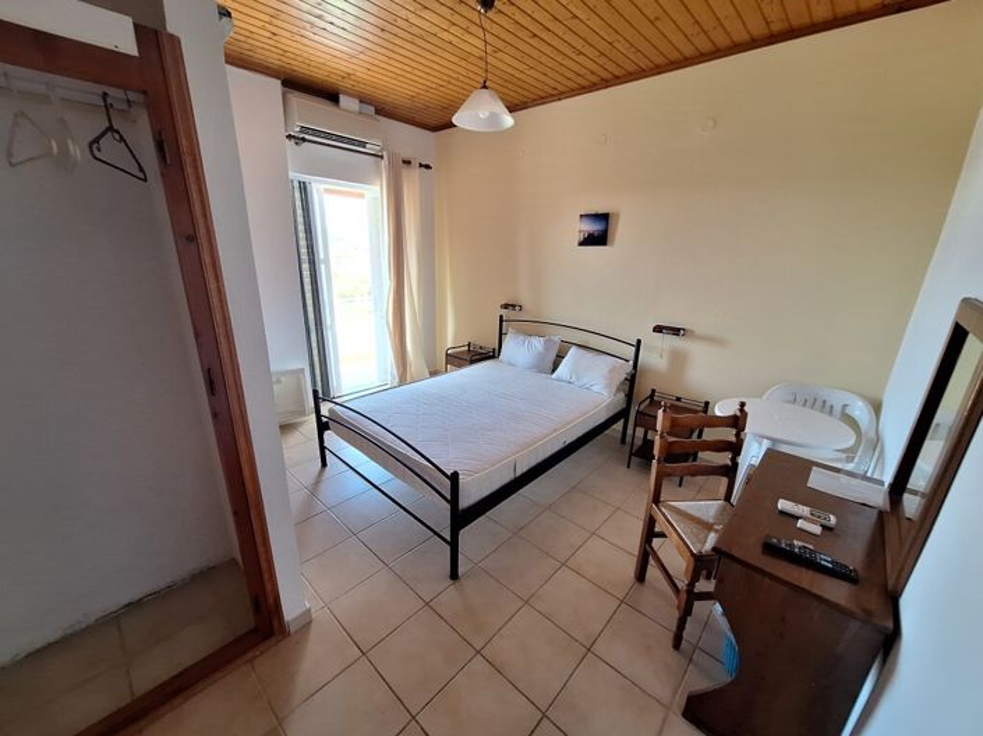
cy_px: 368
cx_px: 492
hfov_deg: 106.2
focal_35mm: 13
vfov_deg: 89.9
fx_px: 369
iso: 125
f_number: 2.2
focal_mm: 1.74
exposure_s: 1/50
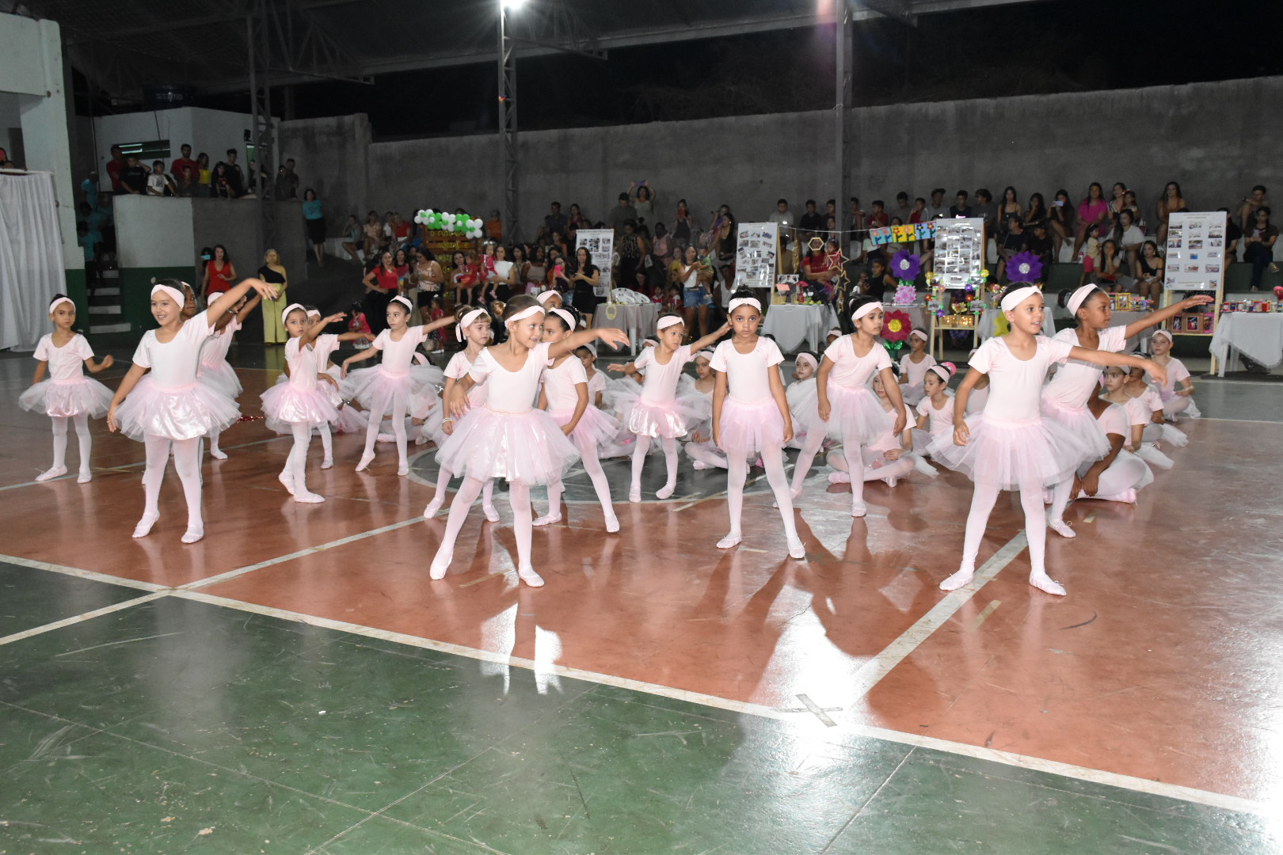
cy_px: 428
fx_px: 1229
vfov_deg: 38.4
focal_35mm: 34
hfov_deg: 55.1
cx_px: 642
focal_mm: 23
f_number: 5.6
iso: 3200
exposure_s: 1/100
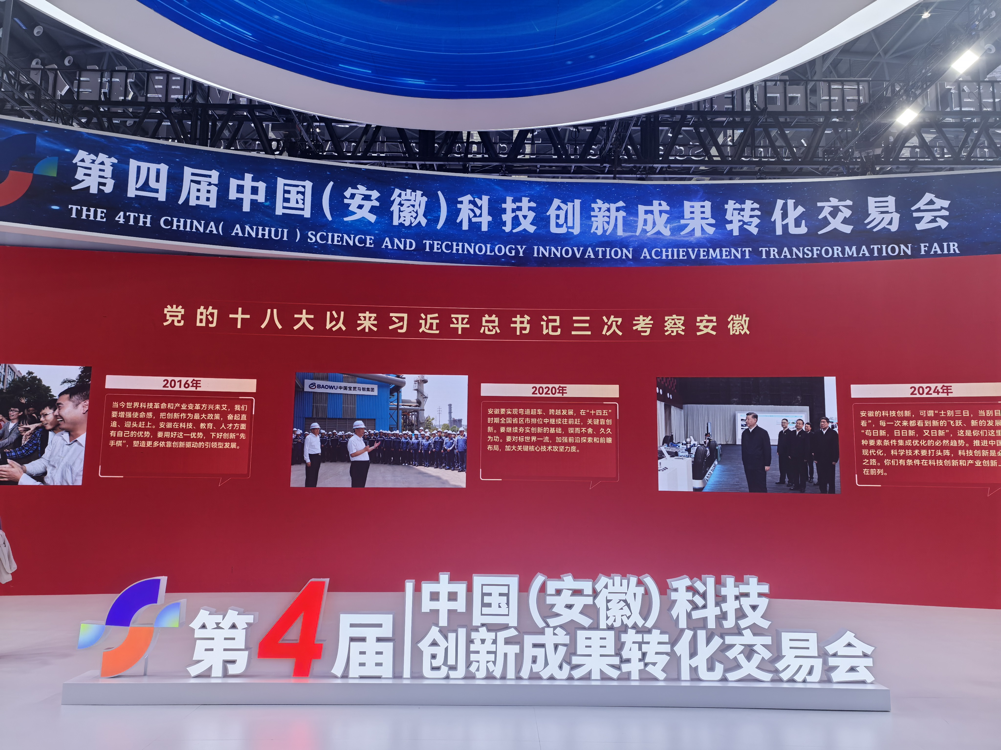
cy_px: 375
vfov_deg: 51.4
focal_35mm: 27
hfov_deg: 65.3
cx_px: 500
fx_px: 781
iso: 80
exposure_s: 1/100
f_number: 4
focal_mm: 8.5
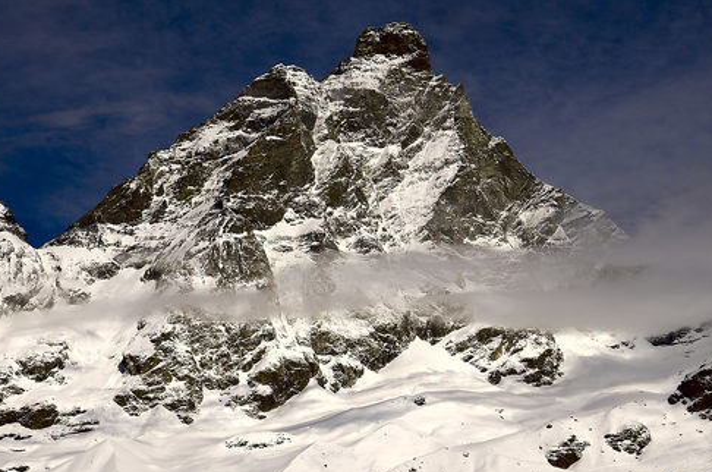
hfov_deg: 31.9
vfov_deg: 21.5
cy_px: 243
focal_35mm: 63
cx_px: 302
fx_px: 1244
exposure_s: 1/2000
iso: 100
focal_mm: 34
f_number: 8
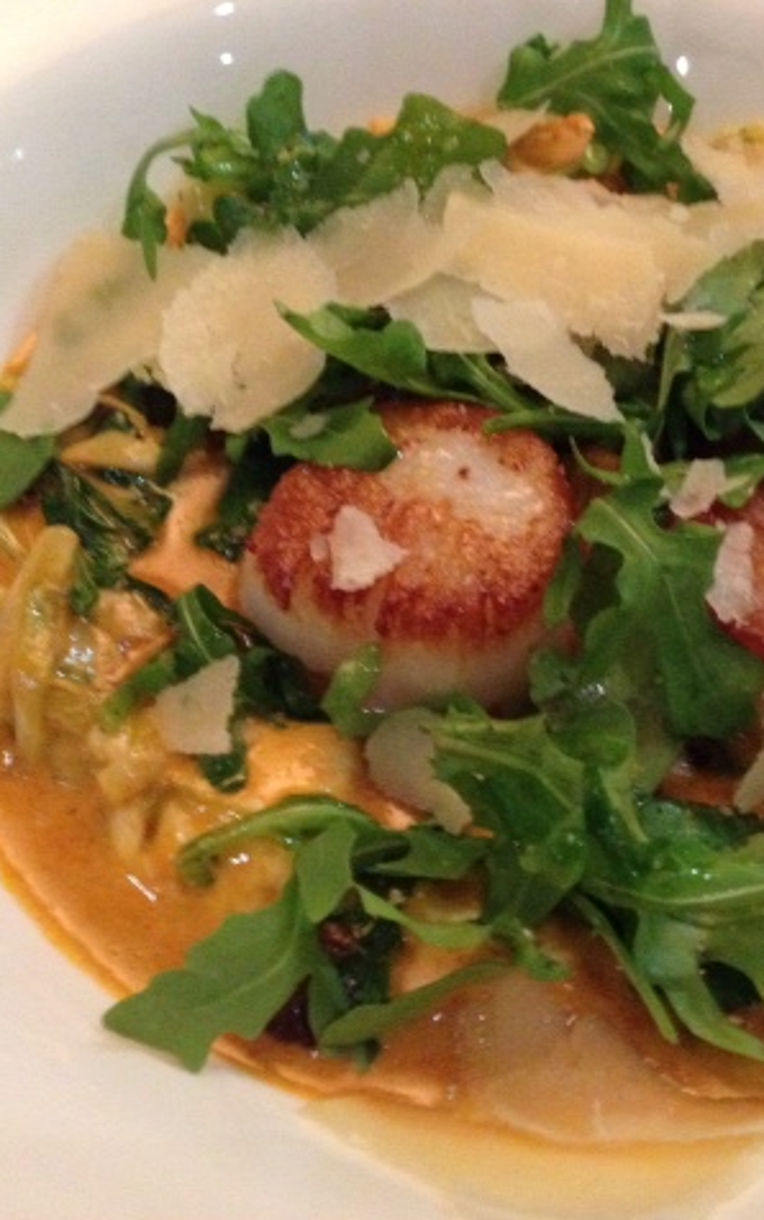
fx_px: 1564
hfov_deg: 27.3
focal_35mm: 47
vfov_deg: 42.6
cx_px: 513
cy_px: 607
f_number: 2.4
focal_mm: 4.13
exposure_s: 1/15
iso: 640
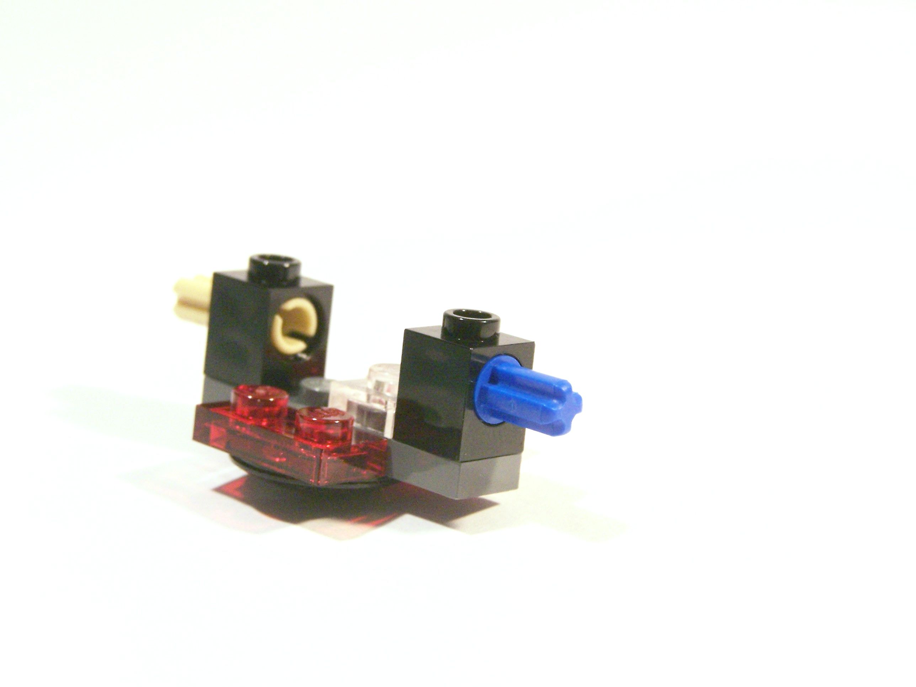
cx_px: 458
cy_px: 344
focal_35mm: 94
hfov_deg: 20.9
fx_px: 2487
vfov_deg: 15.7
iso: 400
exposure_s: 1/45
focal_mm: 15.6
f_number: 3.6
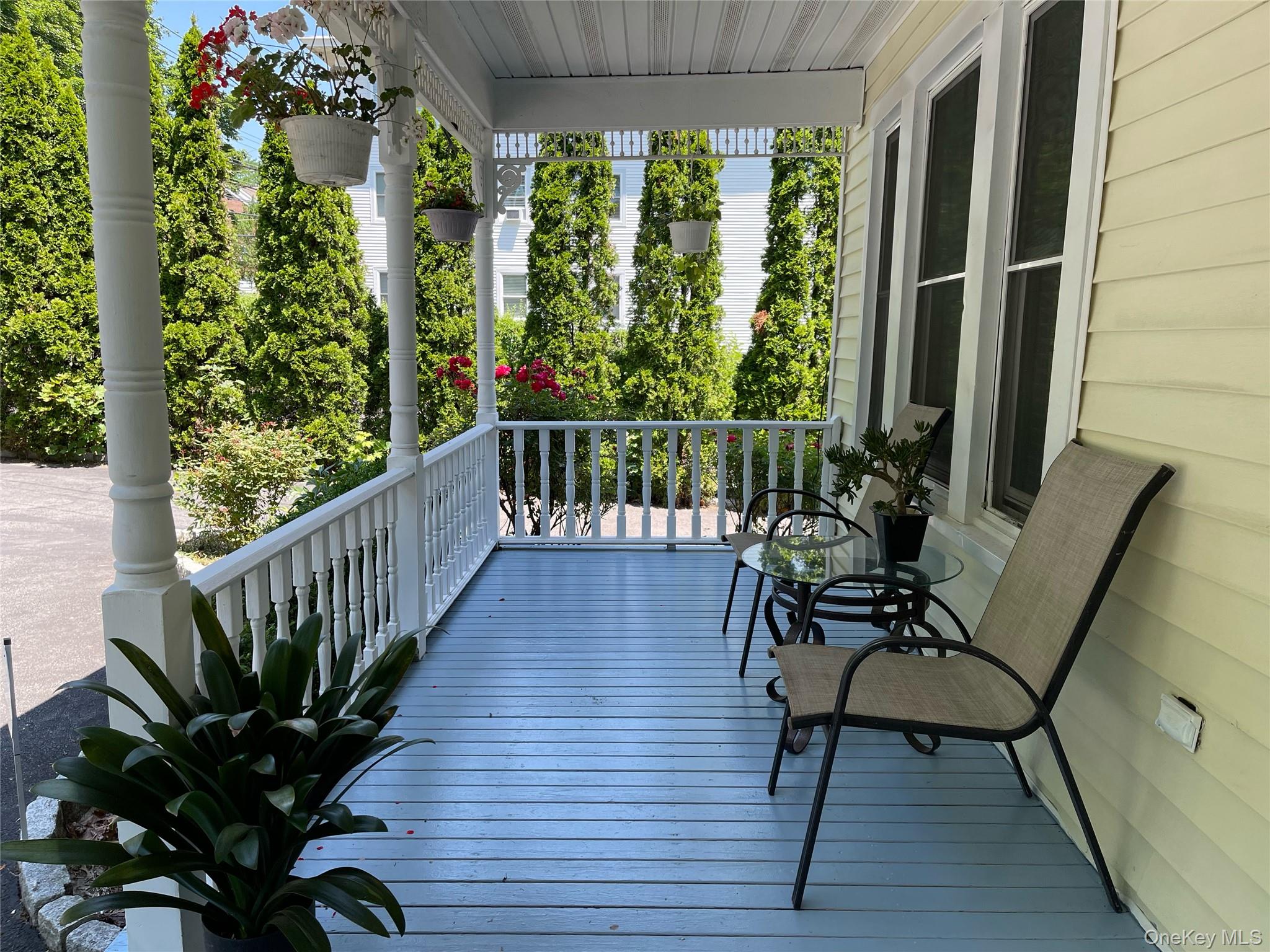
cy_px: 476
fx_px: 954
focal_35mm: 26
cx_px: 635
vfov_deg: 53.1
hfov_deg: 67.3
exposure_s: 1/478
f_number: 1.6
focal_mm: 5.1
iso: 32
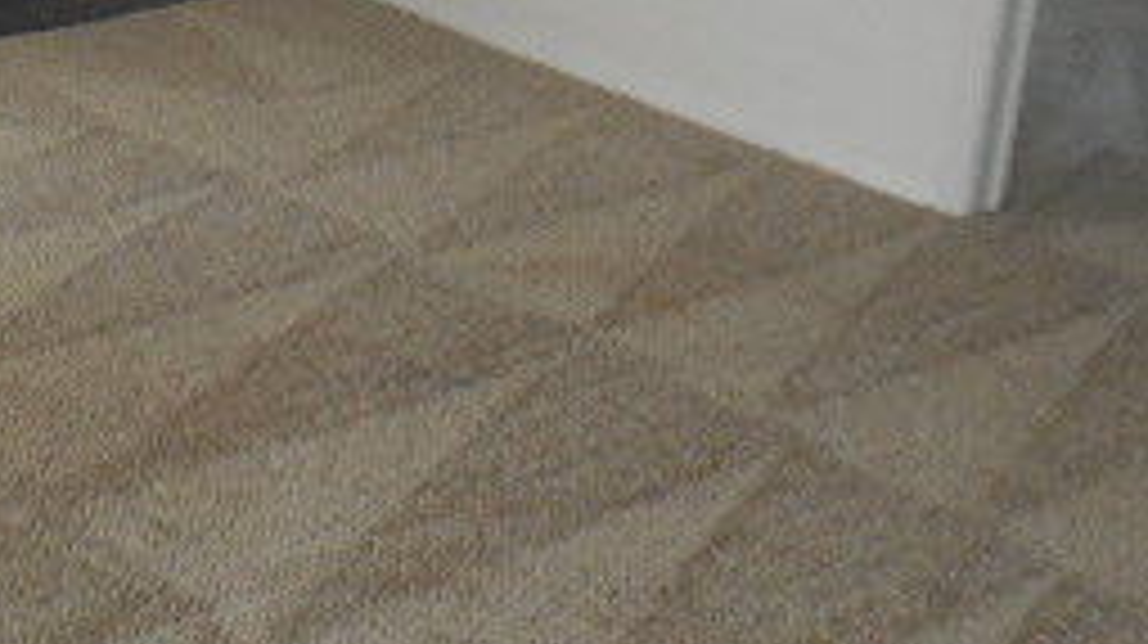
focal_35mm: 82
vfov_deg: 14.5
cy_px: -5
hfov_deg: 24.8
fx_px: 2494
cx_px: 23
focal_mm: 5.3
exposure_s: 1/25
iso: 320
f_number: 3.8
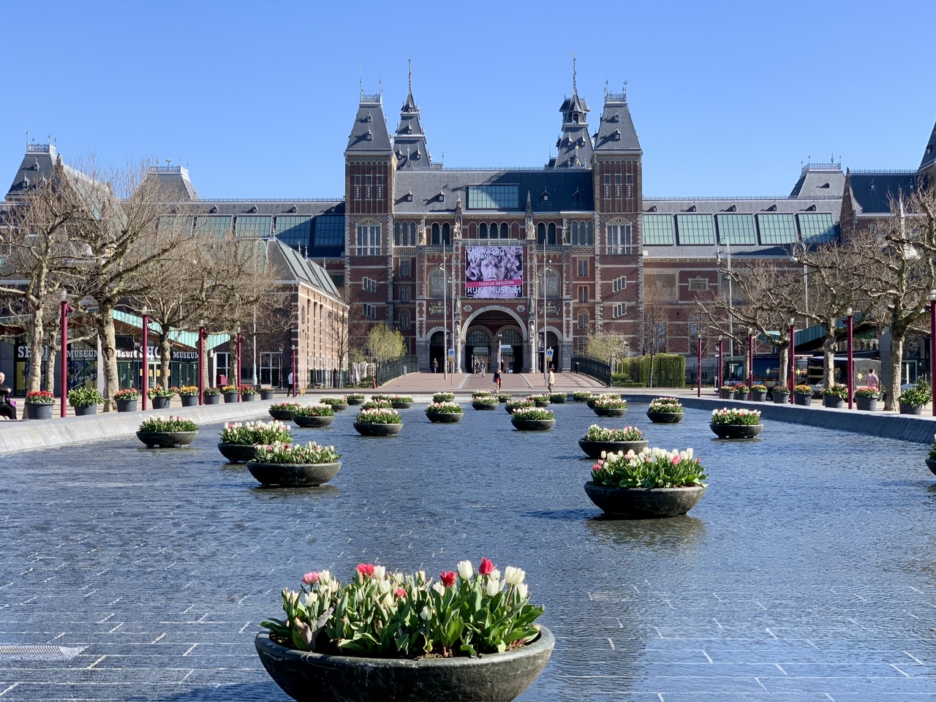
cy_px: 351
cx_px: 468
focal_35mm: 52
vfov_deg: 28.0
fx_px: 1406
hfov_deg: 36.8
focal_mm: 6
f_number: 2.4
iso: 16
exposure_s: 1/421
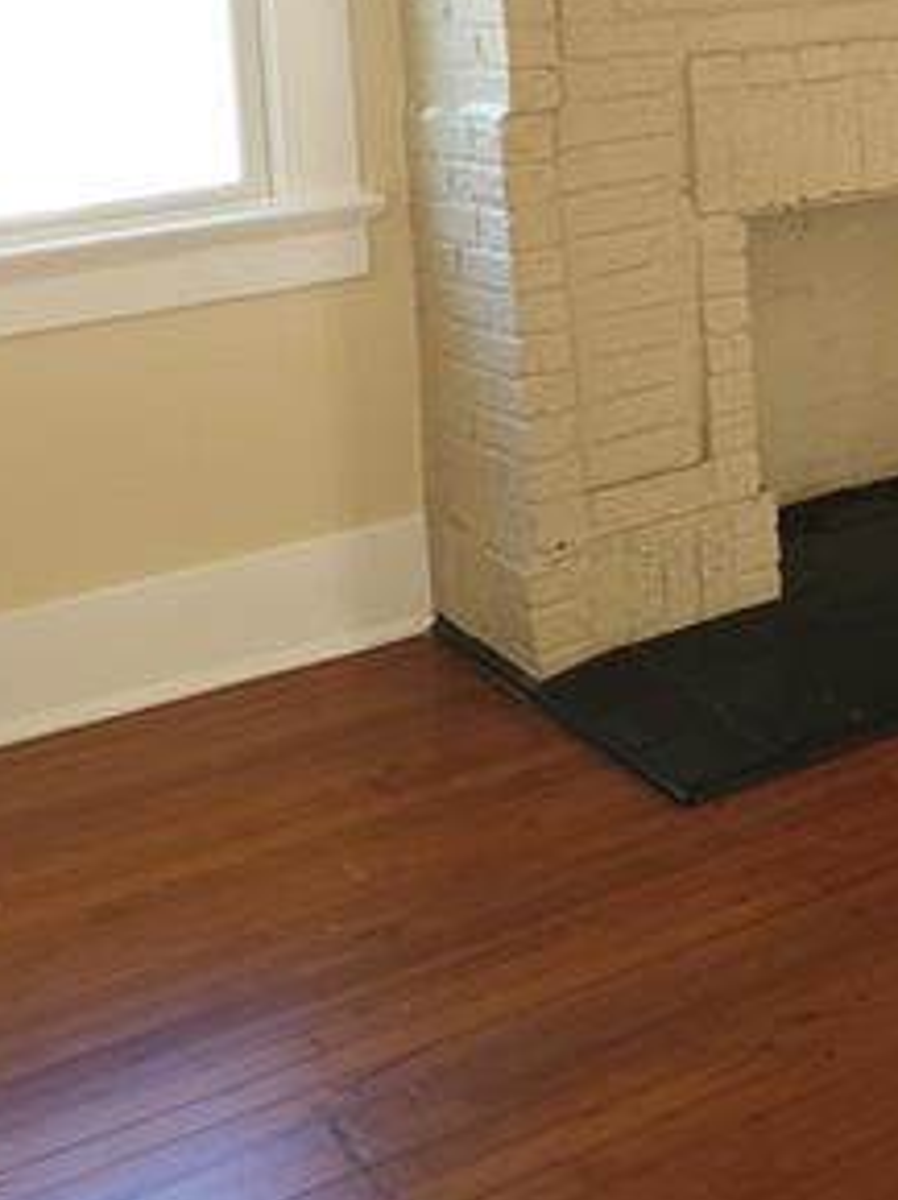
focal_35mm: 61
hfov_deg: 22.5
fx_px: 2113
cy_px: 108
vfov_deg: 30.3
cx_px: 1006
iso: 10
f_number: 1.7
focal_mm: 6.3
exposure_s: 1/6
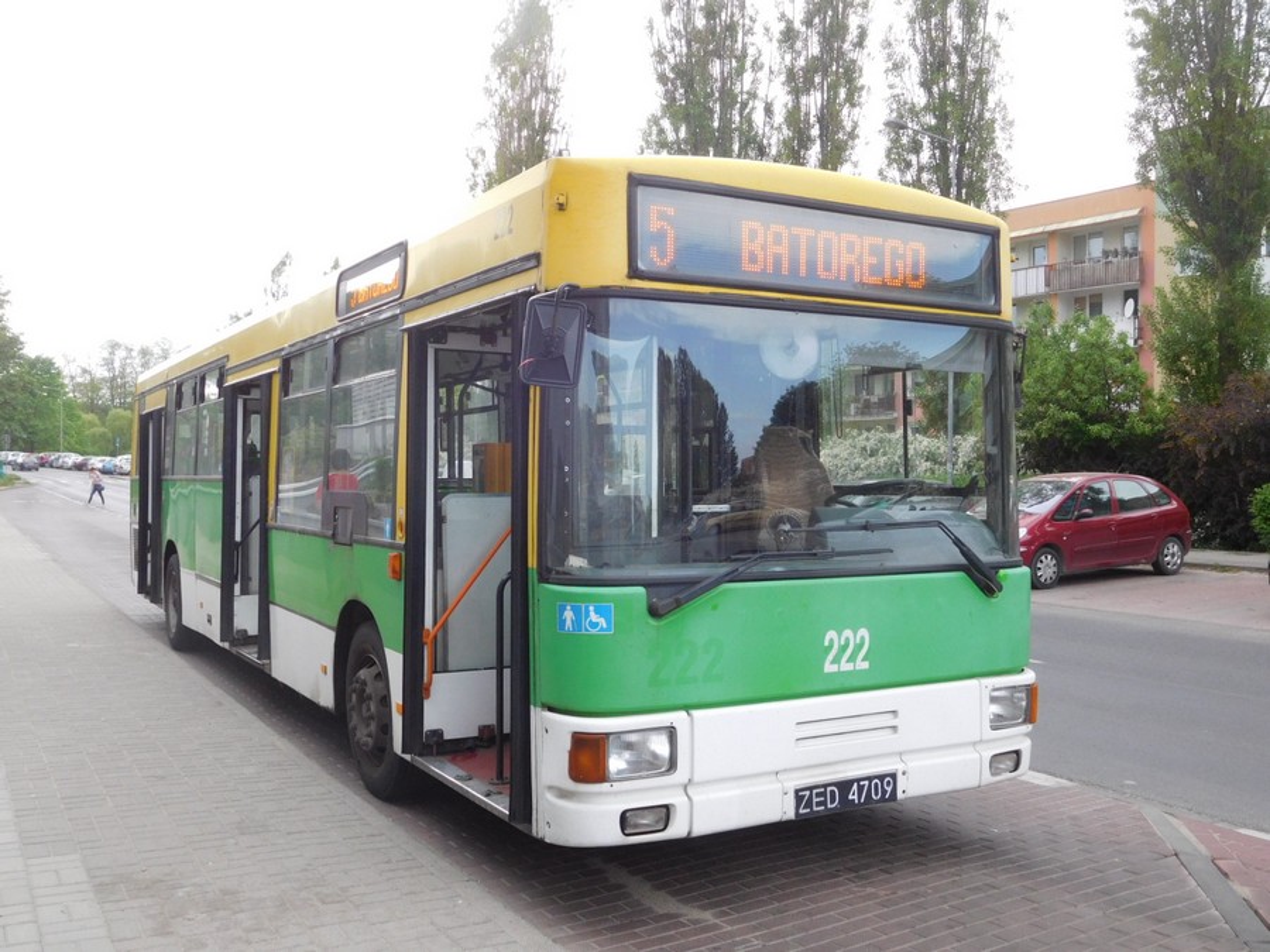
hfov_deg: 56.8
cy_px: 476
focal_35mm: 32
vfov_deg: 44.2
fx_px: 1174
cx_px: 635
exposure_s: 1/250
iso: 200
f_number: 3.6
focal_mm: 5.7
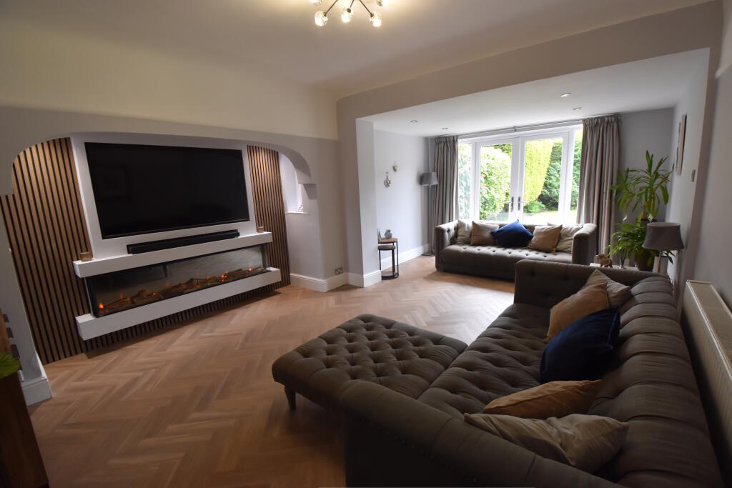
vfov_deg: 77.3
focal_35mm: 15
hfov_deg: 100.4
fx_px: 305
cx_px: 366
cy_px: 244
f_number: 5
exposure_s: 1/100
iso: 800
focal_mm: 10
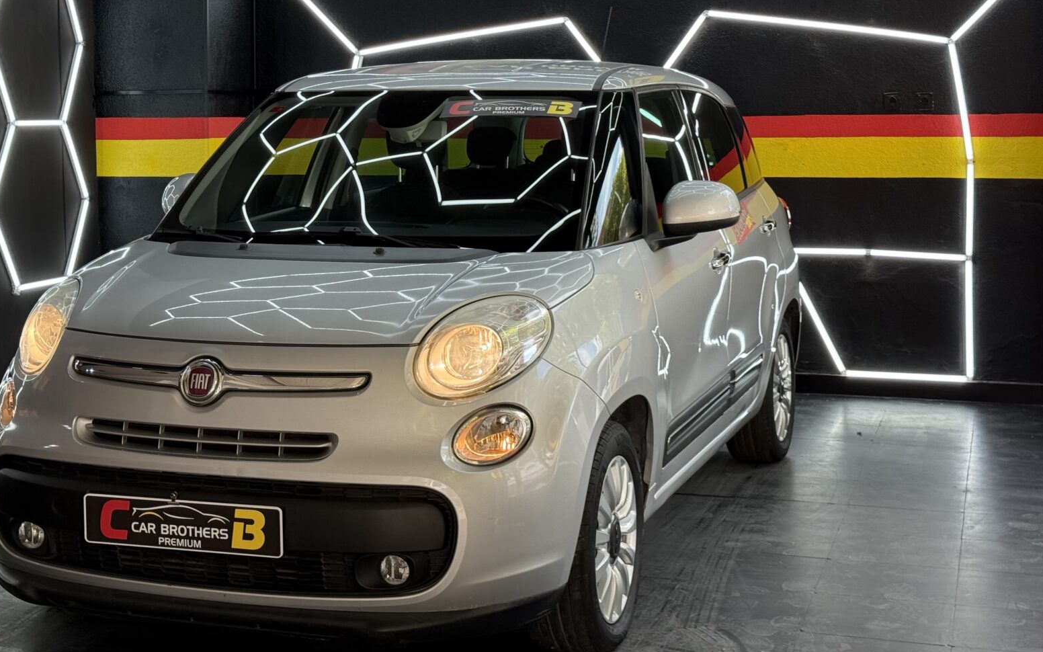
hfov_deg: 34.5
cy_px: 204
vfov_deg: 21.9
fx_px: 1677
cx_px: 458
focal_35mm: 59
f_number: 1.78
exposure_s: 1/327
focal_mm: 6.76
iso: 100
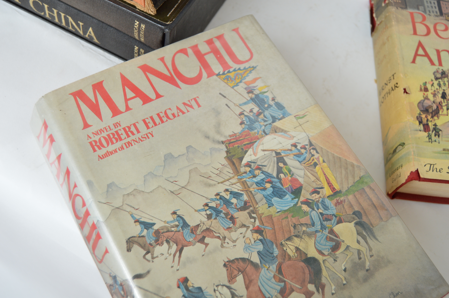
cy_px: 149
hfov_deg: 46.4
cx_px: 224
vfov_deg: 31.8
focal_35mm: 42
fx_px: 523
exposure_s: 1/160
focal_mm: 28
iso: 200
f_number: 5
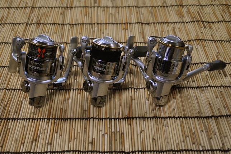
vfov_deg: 30.8
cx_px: 116
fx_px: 279
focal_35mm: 44
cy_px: 77
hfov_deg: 45.0
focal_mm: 29
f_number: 4.5
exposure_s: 1/60
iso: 500
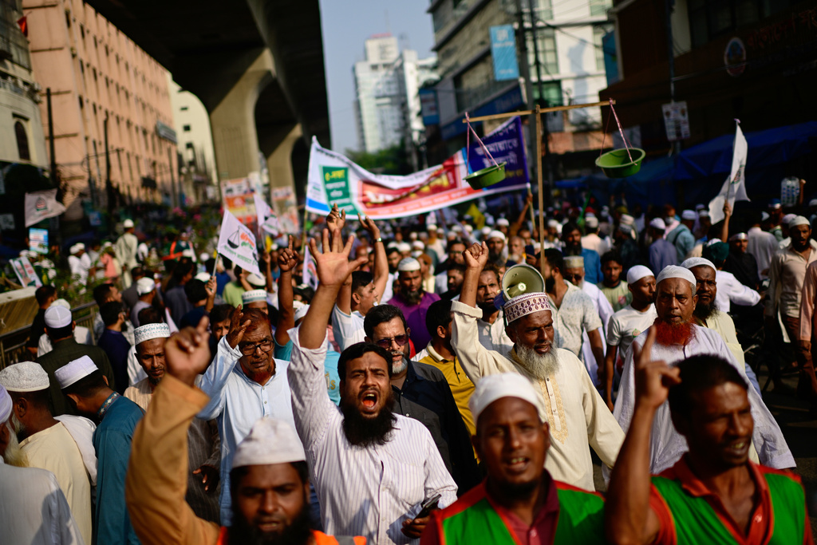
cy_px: 272
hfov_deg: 54.4
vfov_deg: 37.9
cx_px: 408
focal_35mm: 35
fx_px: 794
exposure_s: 1/10000
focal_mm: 35
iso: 160
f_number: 1.4
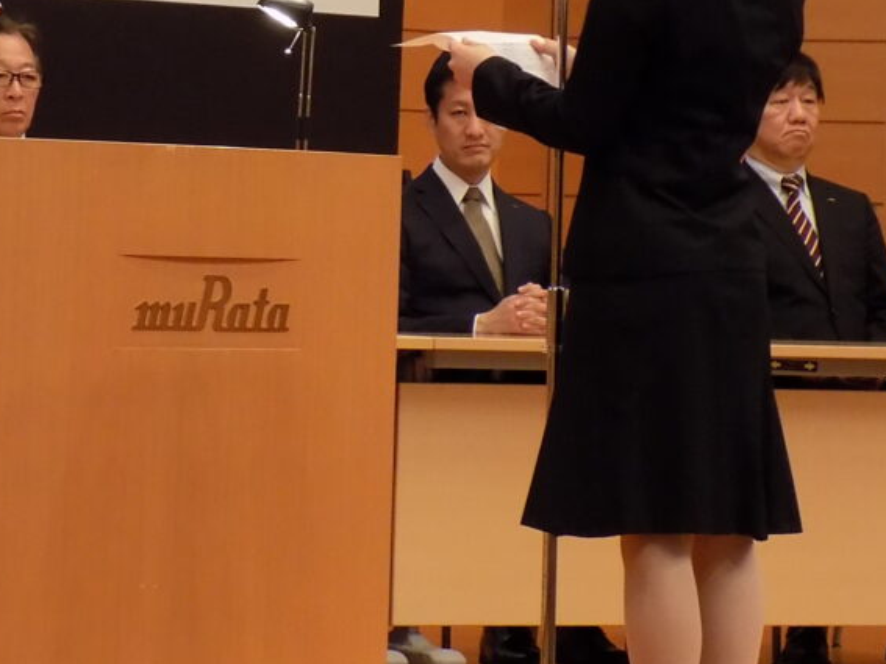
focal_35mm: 233
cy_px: 94
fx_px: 5962
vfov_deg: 6.4
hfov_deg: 8.5
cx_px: 208
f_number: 5
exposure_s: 1/8
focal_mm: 23.4
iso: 400
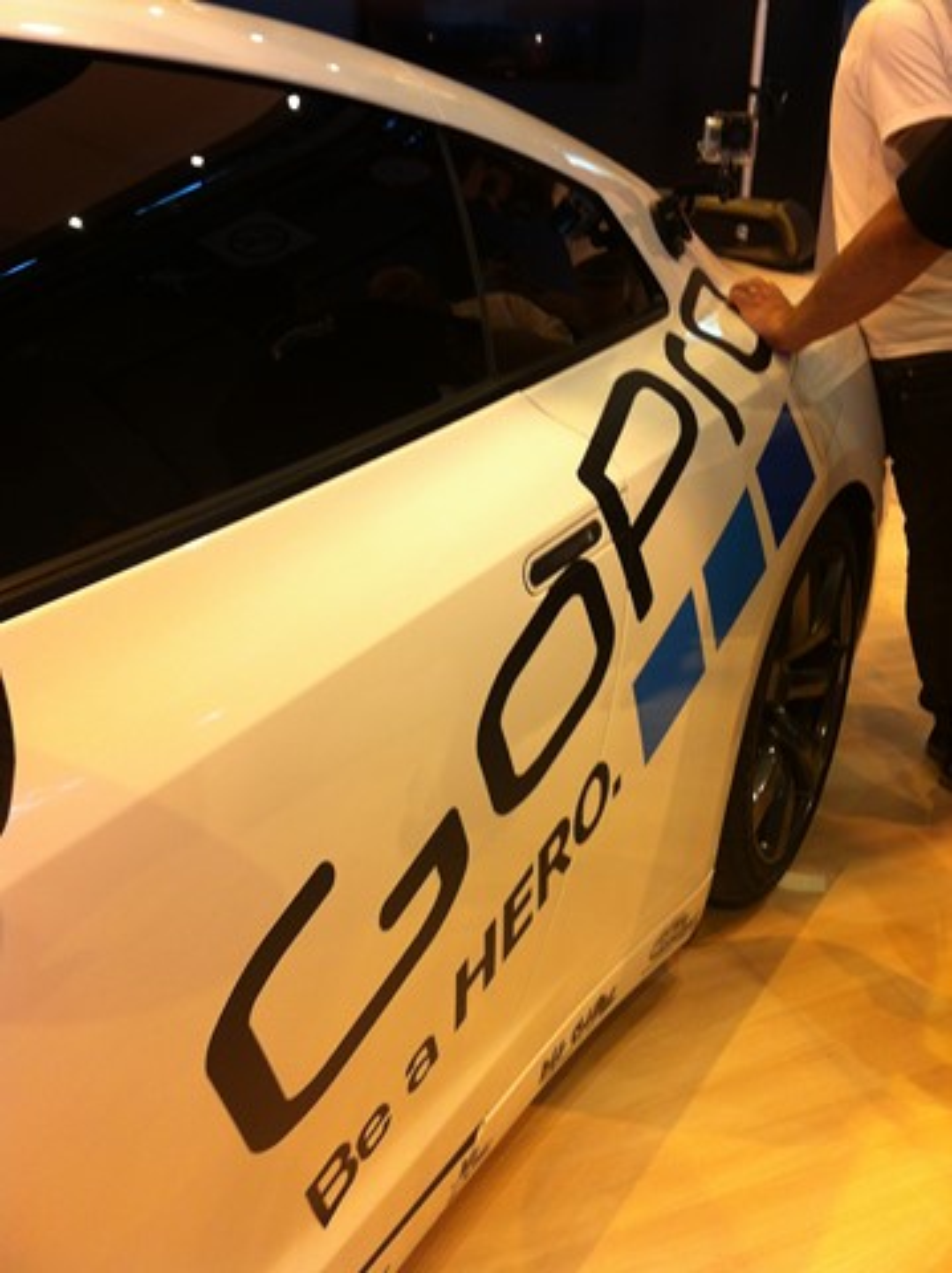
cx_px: 476
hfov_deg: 40.6
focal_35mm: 35
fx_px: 1286
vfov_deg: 52.7
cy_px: 636
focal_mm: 3.85
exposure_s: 1/20
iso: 80
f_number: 2.8
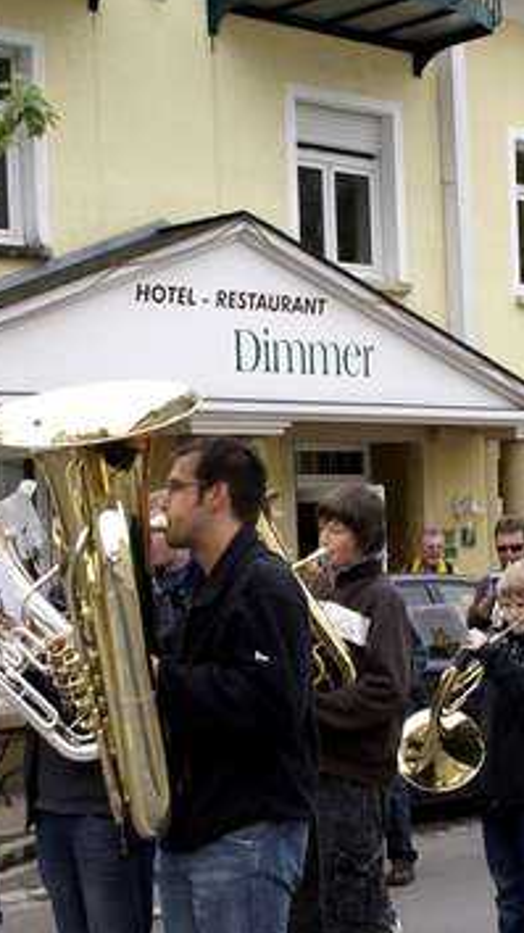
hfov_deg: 17.0
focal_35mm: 71
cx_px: 276
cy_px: 552
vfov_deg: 29.7
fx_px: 1755
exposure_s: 1/60
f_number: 8
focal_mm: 20
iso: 100
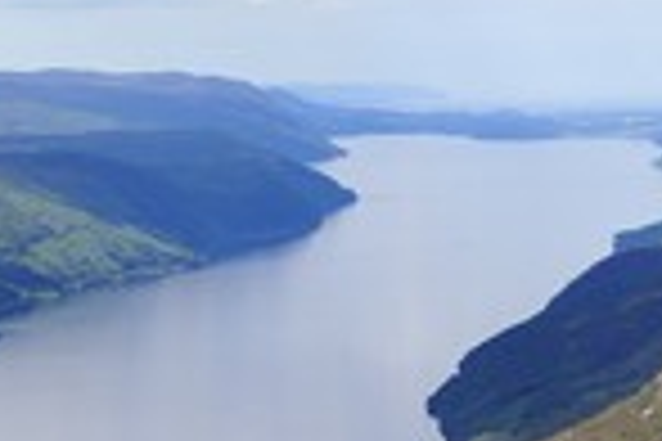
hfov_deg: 7.2
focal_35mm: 286
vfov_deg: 4.8
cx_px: 277
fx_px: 5259
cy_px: 279
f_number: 10
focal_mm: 100
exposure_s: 1/800
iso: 400
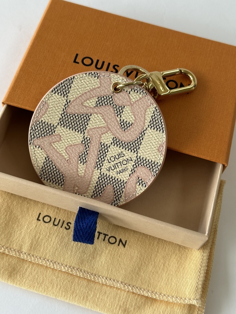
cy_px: 157
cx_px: 118
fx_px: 436
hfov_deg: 30.3
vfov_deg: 39.7
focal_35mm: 48
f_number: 1.78
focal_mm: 6.86
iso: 50
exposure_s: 1/159
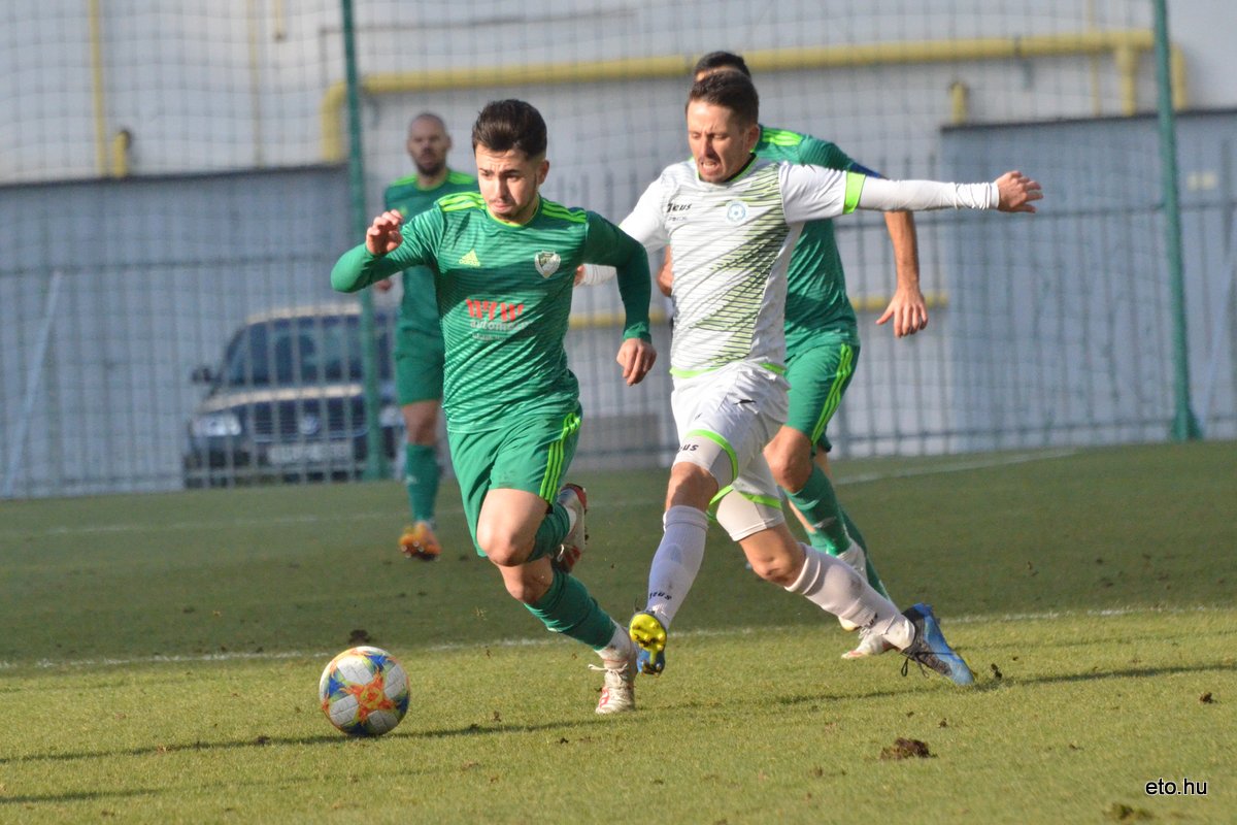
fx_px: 15461
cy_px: 412
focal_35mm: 450
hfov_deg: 4.6
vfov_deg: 3.1
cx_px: 618
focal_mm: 300
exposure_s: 1/5000
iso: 3200
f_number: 9
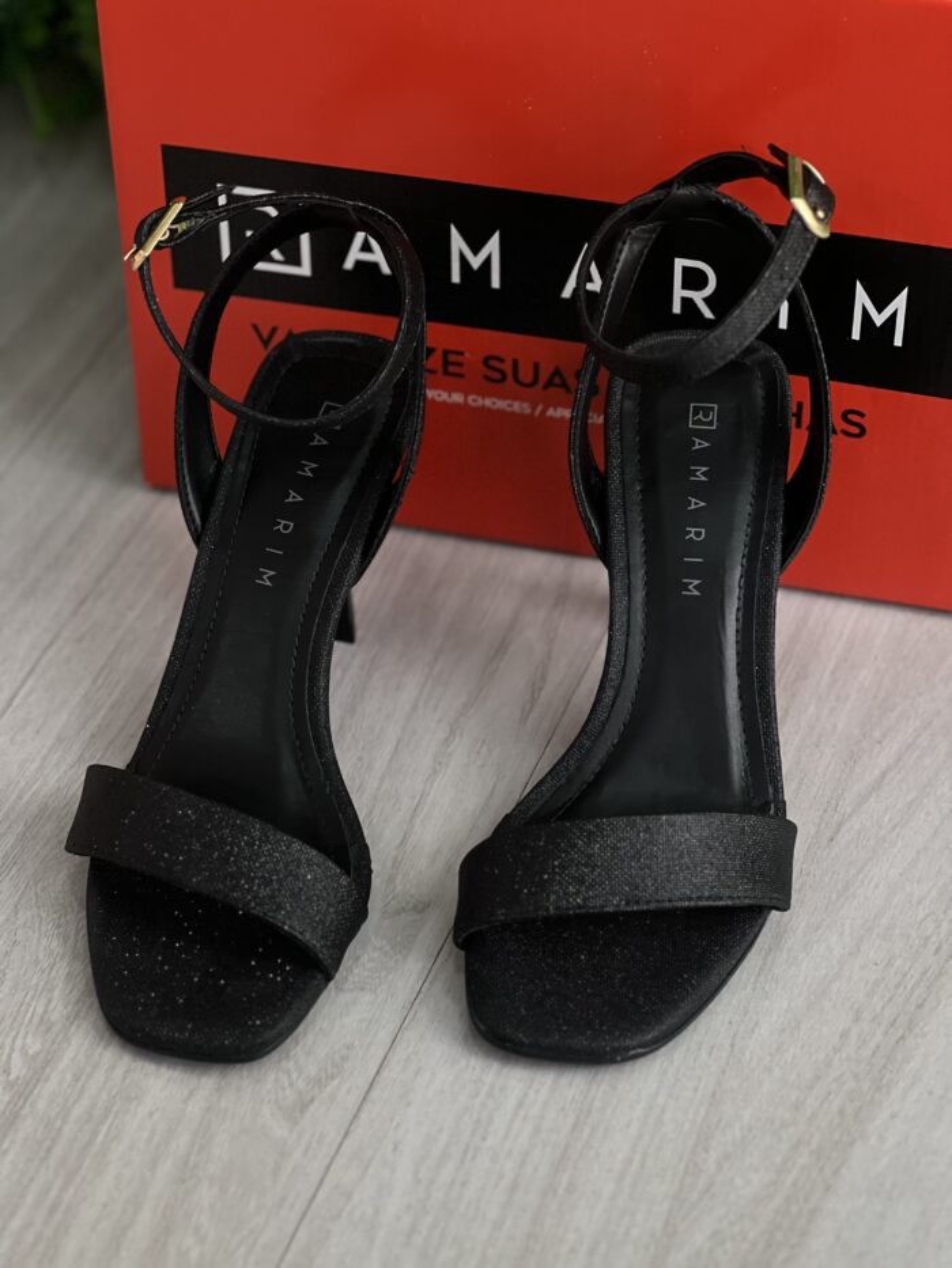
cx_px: 476
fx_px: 2823
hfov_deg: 19.1
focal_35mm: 77
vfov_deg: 25.3
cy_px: 634
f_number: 2.8
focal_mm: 9
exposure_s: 1/120
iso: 160
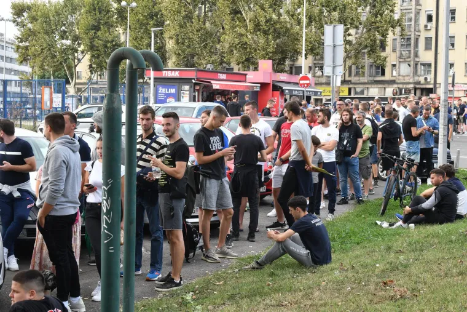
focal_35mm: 70
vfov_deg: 19.5
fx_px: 908
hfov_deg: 28.8
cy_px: 156
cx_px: 234
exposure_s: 1/250
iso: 640
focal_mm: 70
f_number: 9
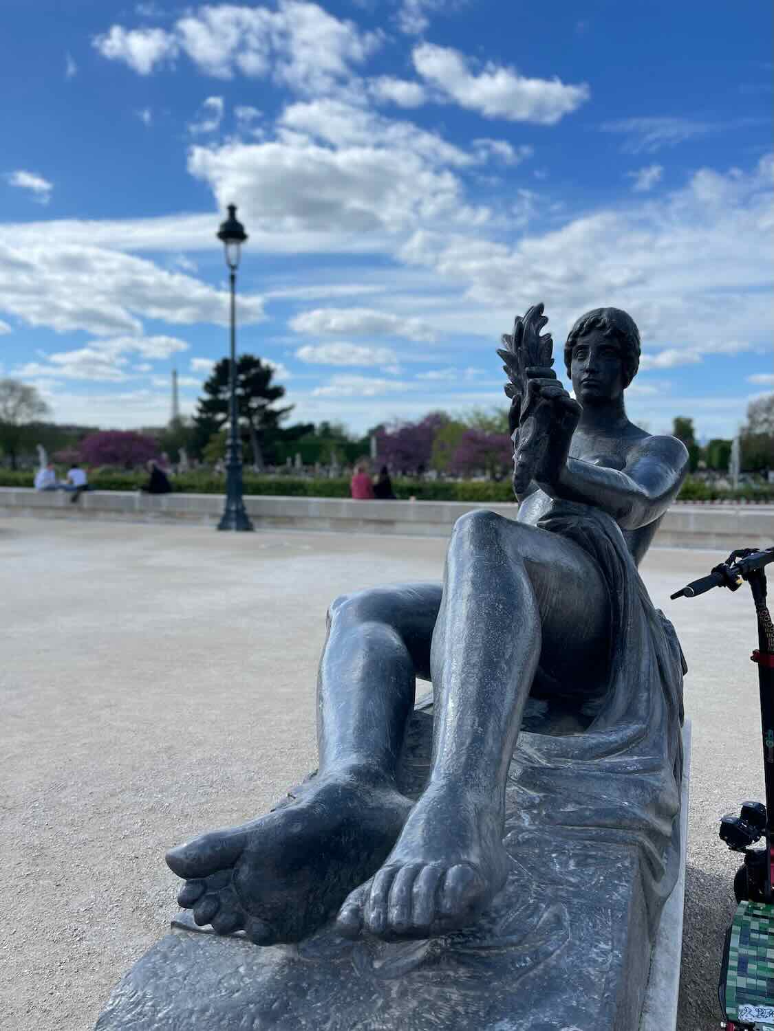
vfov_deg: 67.3
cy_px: 516
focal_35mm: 26
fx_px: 775
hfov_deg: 53.1
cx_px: 387
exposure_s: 1/5618
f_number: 1.6
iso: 50
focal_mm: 5.1
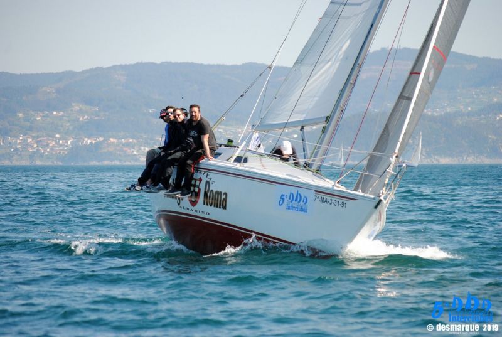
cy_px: 168
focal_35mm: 188
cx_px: 251
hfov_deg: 10.9
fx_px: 2620
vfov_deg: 7.4
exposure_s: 1/500
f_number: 5.6
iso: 180
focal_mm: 125
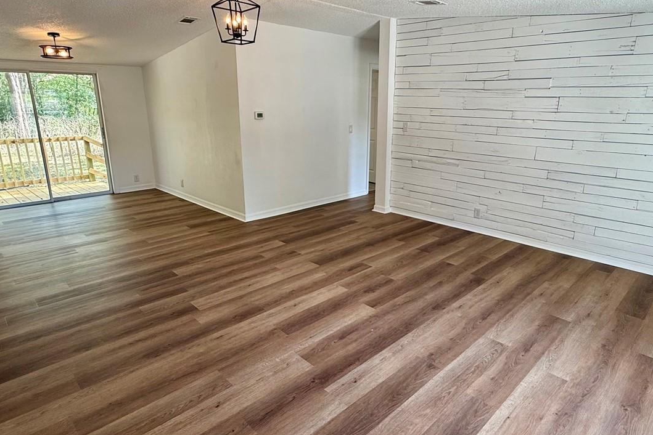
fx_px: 399
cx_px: 334
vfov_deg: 57.2
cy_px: 211
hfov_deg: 78.6
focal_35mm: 22
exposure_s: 1/120
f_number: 2.2
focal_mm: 2.22
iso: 125
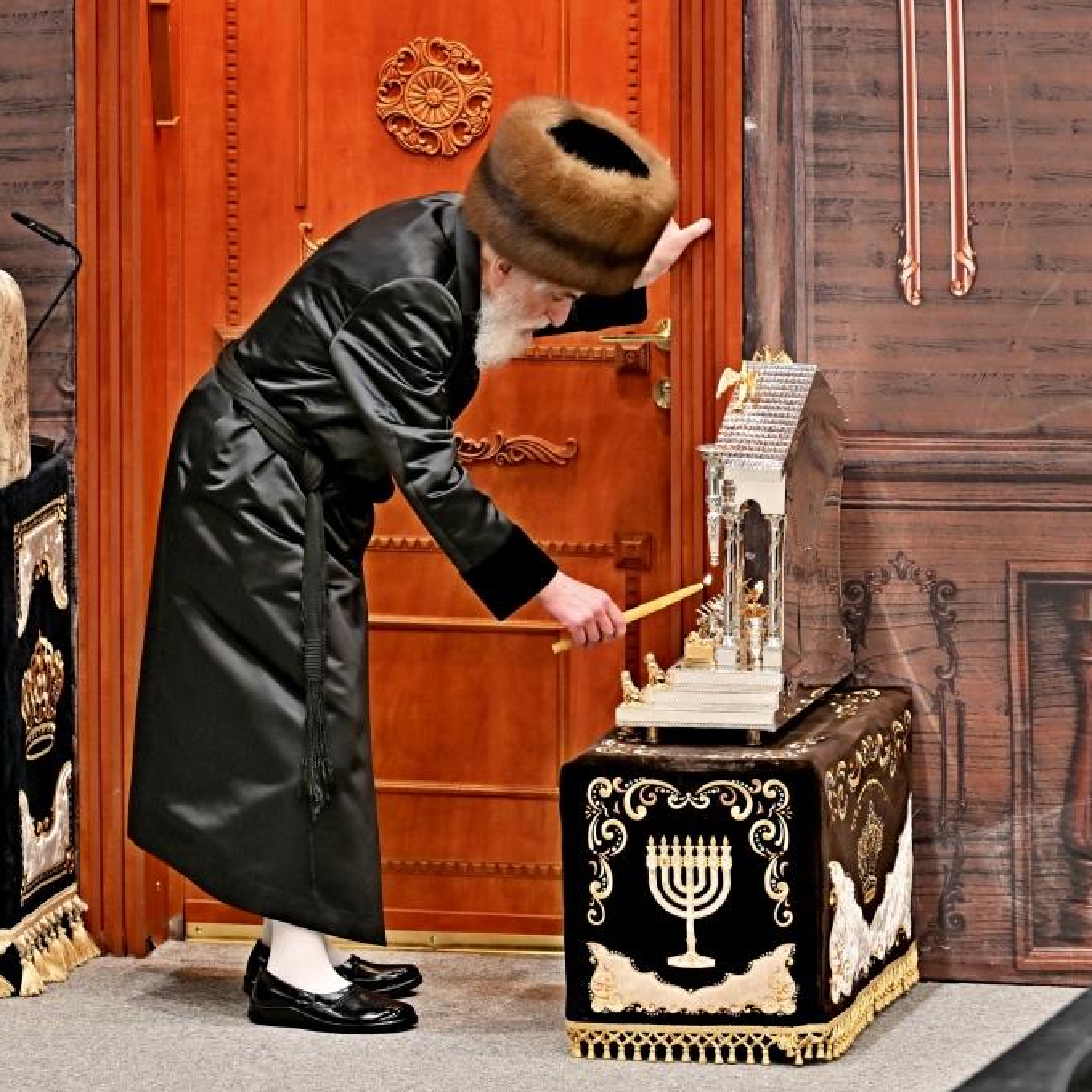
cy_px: 546
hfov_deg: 4.6
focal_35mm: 384
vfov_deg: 4.6
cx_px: 578
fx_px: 13705
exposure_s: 1/200
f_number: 2.8
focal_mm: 200
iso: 320
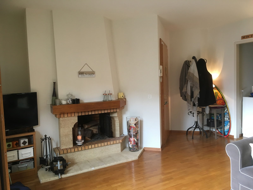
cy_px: 95
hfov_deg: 61.7
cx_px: 126
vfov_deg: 48.2
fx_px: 212
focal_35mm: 29
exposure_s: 1/33
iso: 100
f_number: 2.2
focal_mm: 4.15
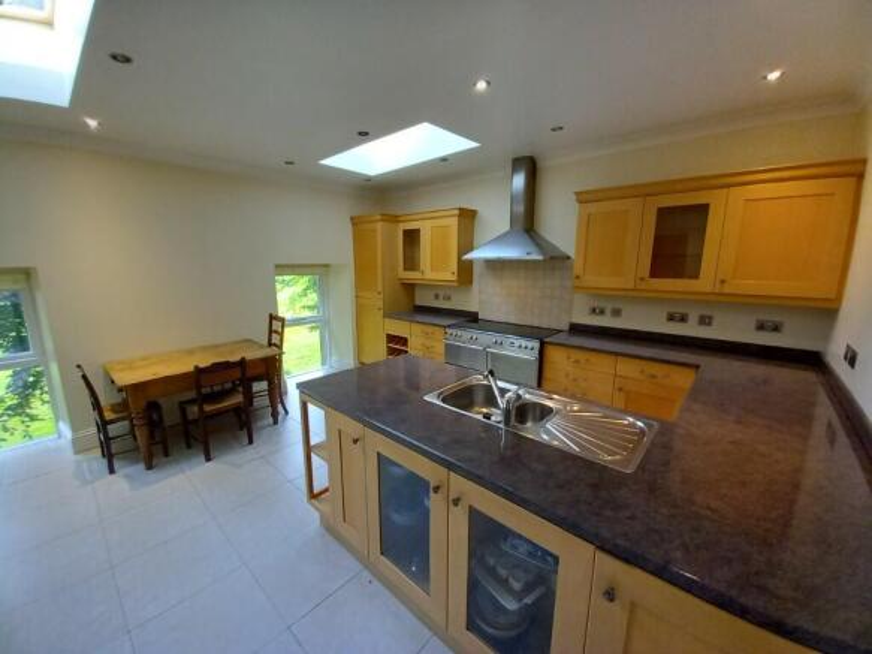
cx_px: 436
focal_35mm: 13
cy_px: 327
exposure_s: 1/33
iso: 160
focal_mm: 1.13
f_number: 2.2
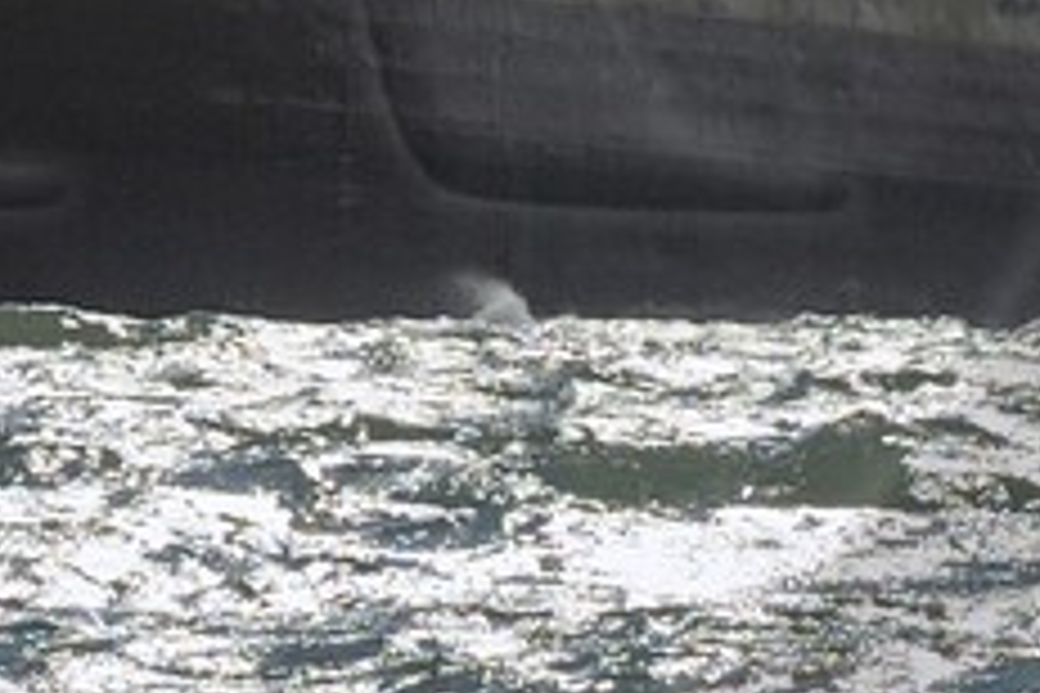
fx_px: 26951
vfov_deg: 1.5
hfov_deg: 2.2
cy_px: -522
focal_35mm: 933
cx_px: -455
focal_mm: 135
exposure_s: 1/800
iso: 200
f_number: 13
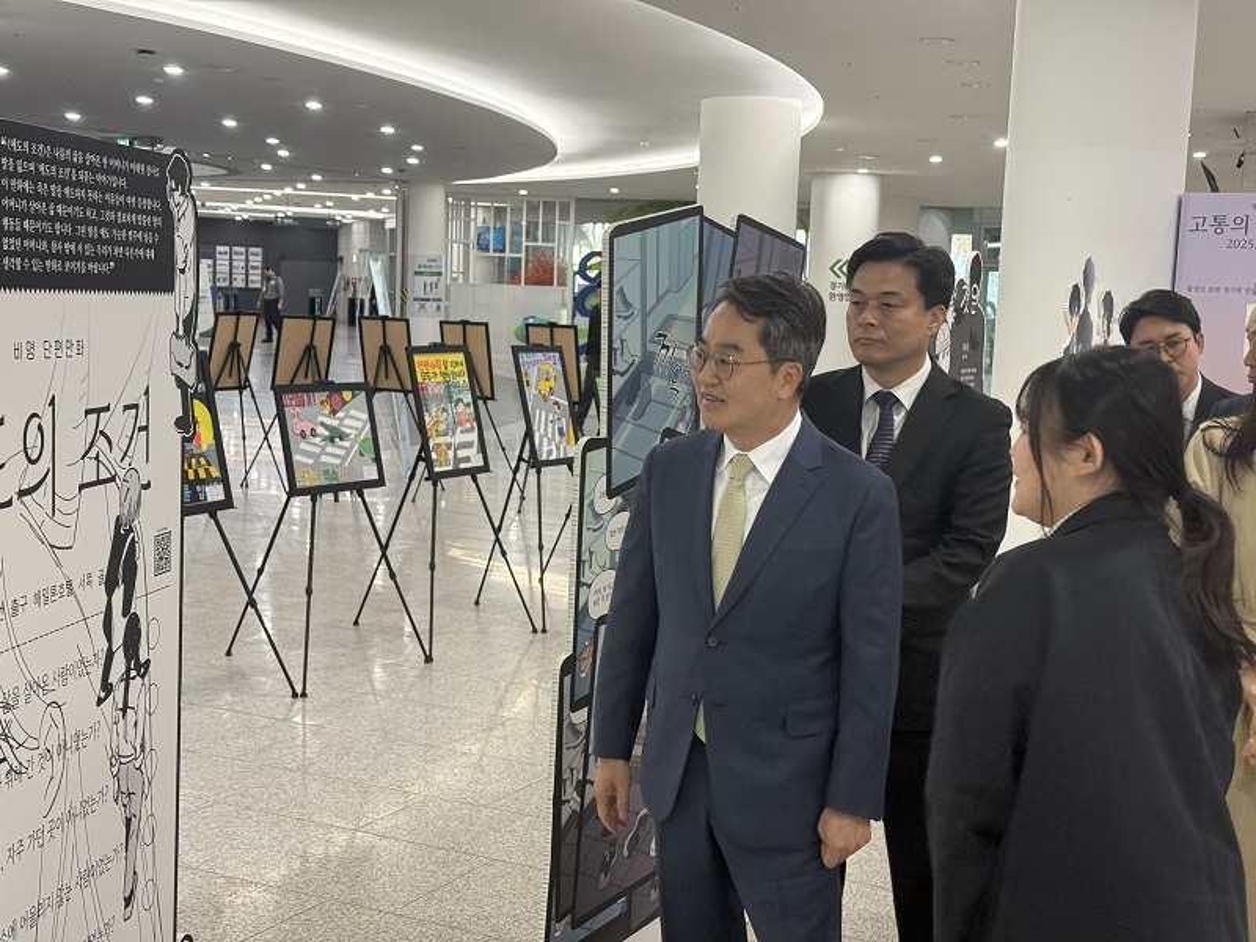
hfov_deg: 39.7
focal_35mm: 48
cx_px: 628
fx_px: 1742
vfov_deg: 30.3
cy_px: 471
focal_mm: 6.76
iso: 200
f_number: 1.78
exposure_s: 1/120
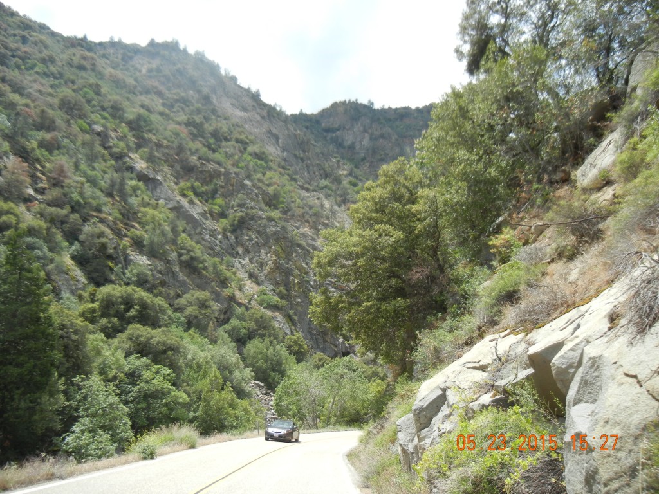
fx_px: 571
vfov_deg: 46.8
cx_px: 330
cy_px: 247
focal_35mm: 30
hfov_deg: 60.0
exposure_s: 1/820
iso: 160
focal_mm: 5.4
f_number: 3.5
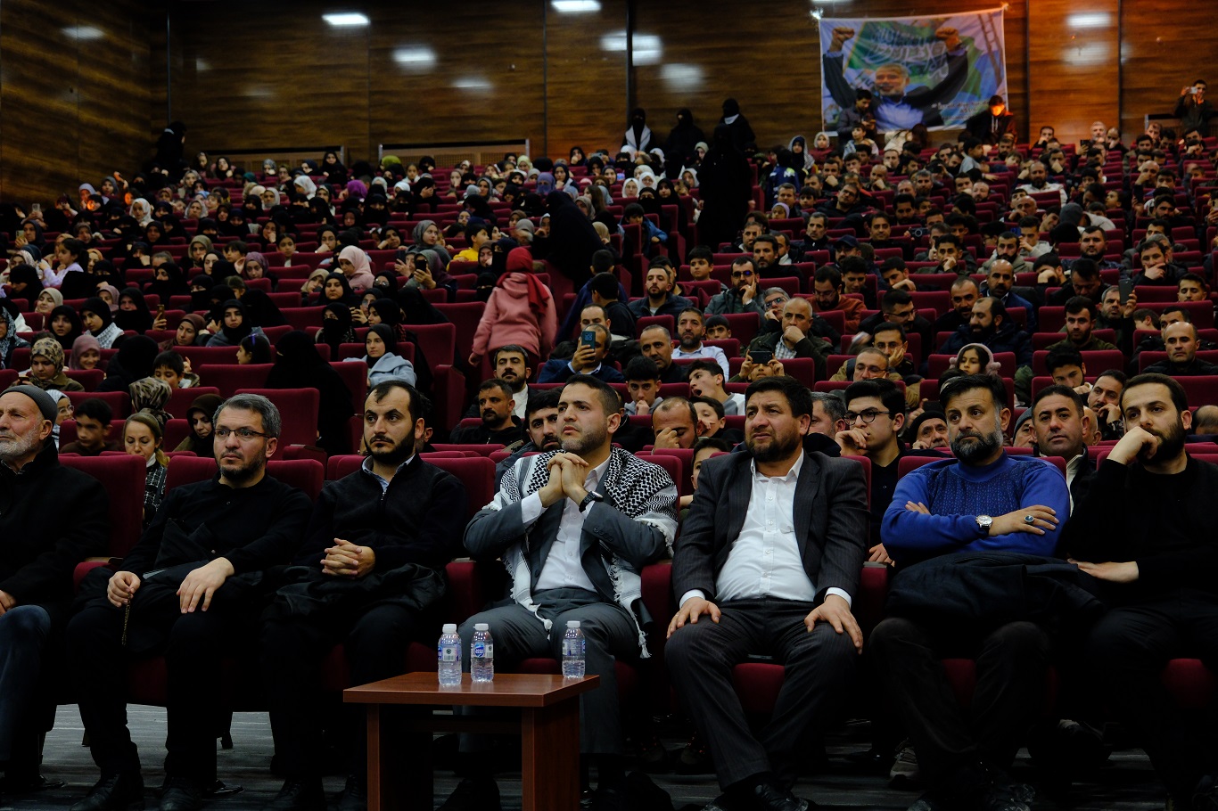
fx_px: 2097
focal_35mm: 62
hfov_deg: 32.4
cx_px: 609
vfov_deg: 21.9
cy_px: 406
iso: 1250
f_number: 4
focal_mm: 41.1
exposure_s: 1/20
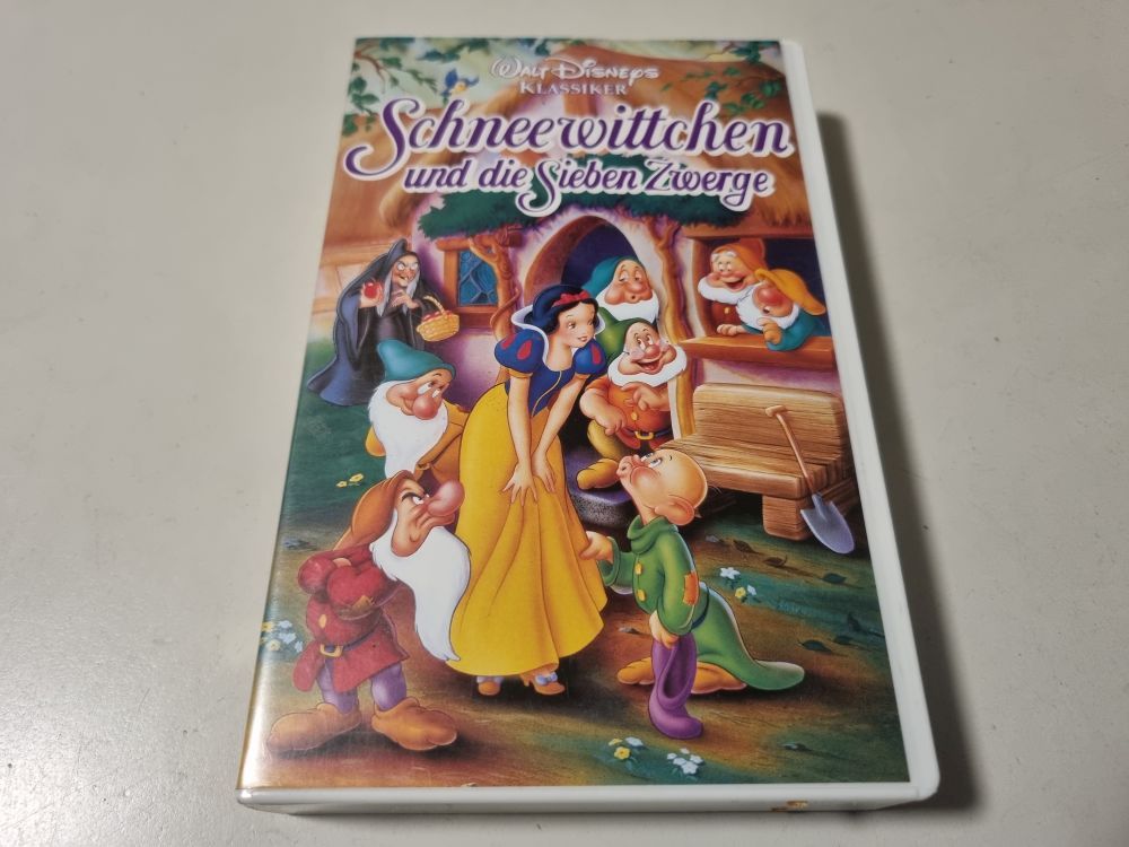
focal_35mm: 26
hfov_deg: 67.3
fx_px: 848
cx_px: 564
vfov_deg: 53.1
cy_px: 424
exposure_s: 1/50
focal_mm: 5.4
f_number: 1.8
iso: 320
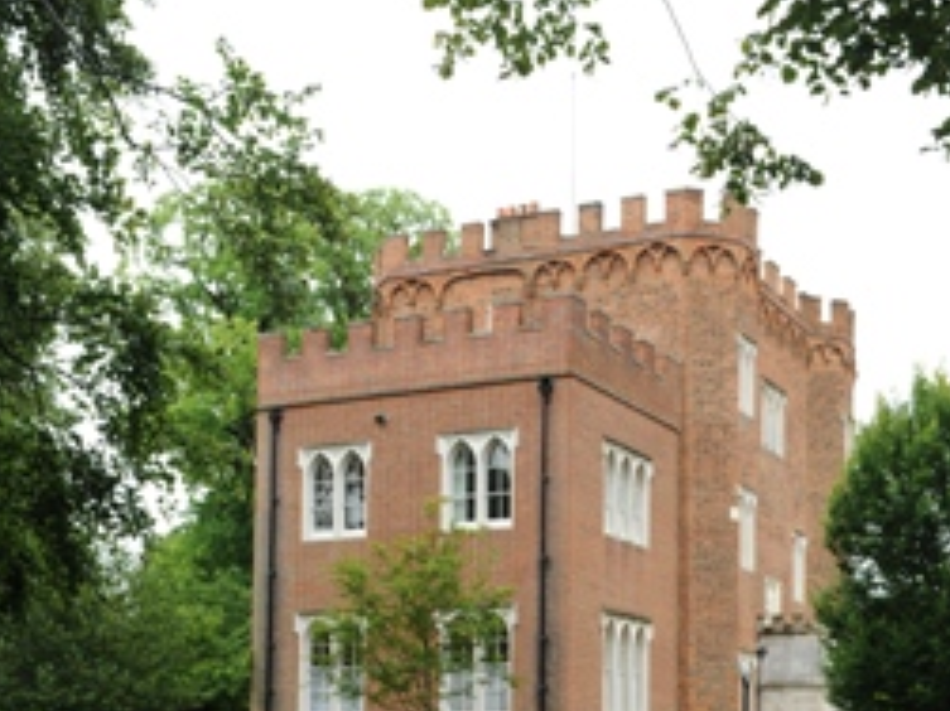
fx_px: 1646
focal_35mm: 60
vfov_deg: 23.7
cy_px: 647
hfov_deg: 32.2
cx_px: 503
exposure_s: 1/200
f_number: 4
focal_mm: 35
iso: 400
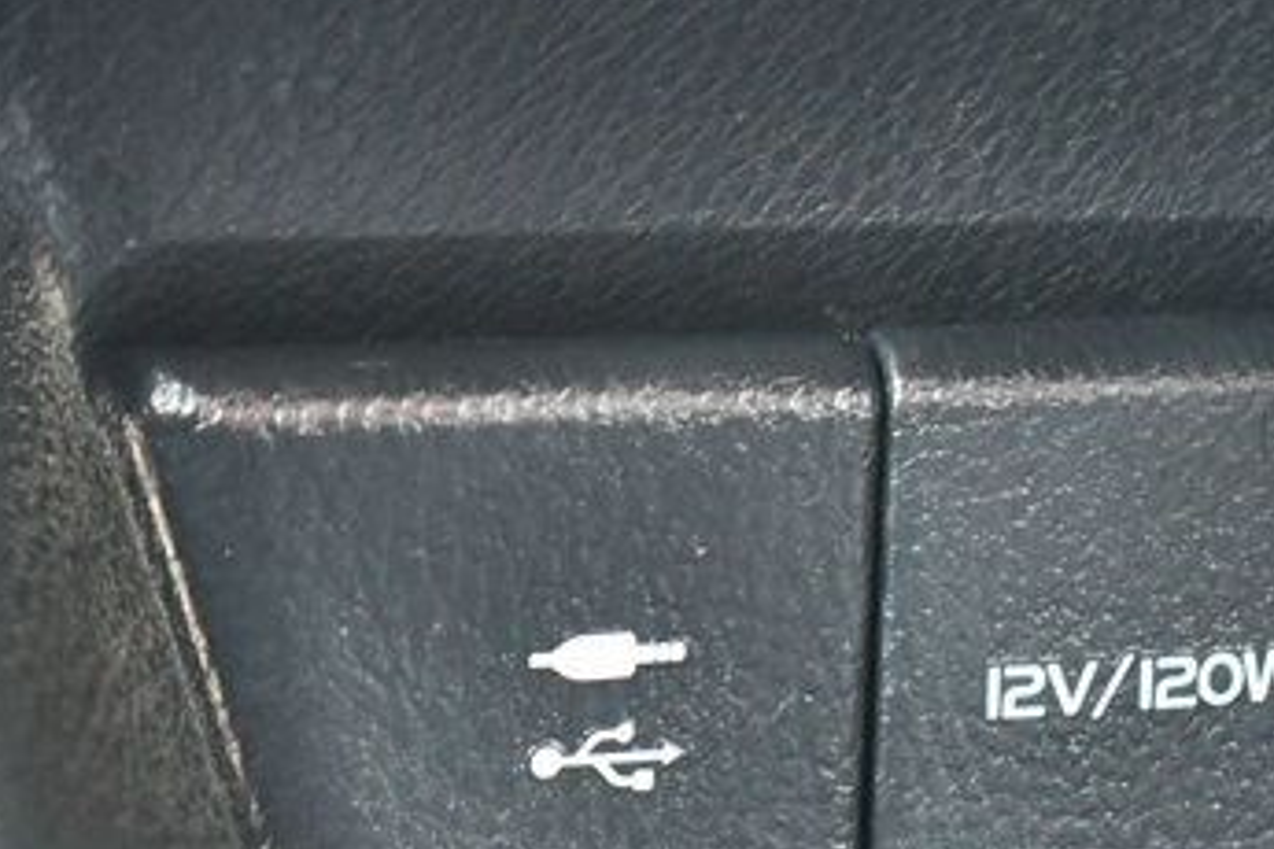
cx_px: 742
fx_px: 5379
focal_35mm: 152
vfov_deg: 9.0
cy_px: 644
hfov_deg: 13.5
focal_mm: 55
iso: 12800
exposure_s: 1/30
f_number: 5.6
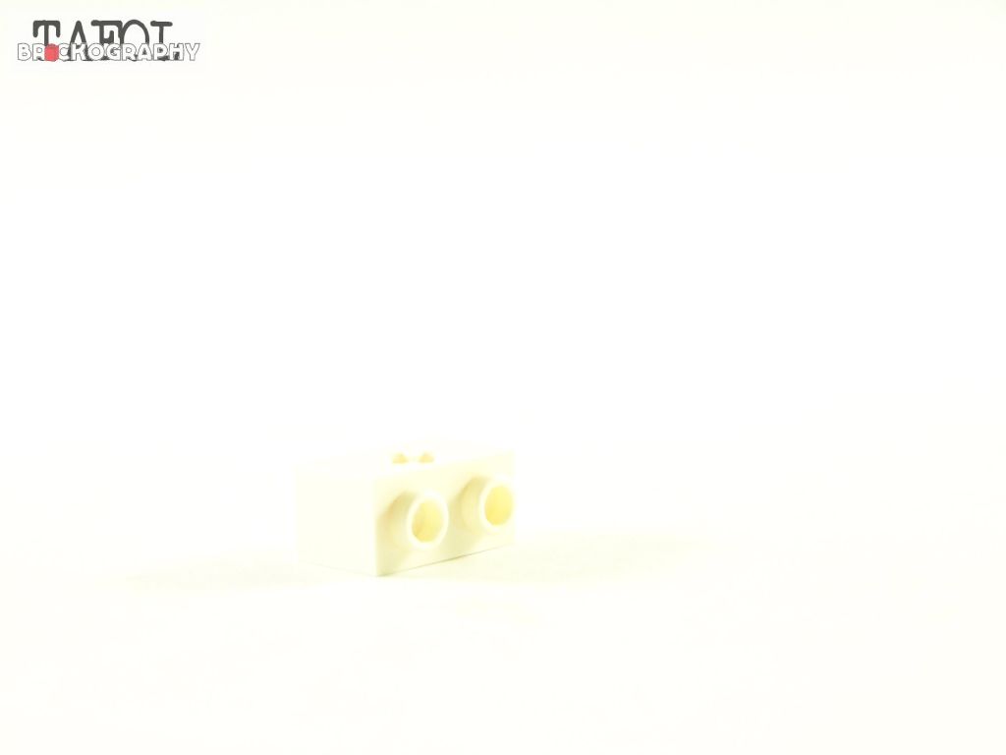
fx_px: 3051
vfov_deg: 14.1
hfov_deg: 18.7
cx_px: 503
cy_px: 378
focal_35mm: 105
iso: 400
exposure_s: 1/45
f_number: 3.2
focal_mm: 17.5
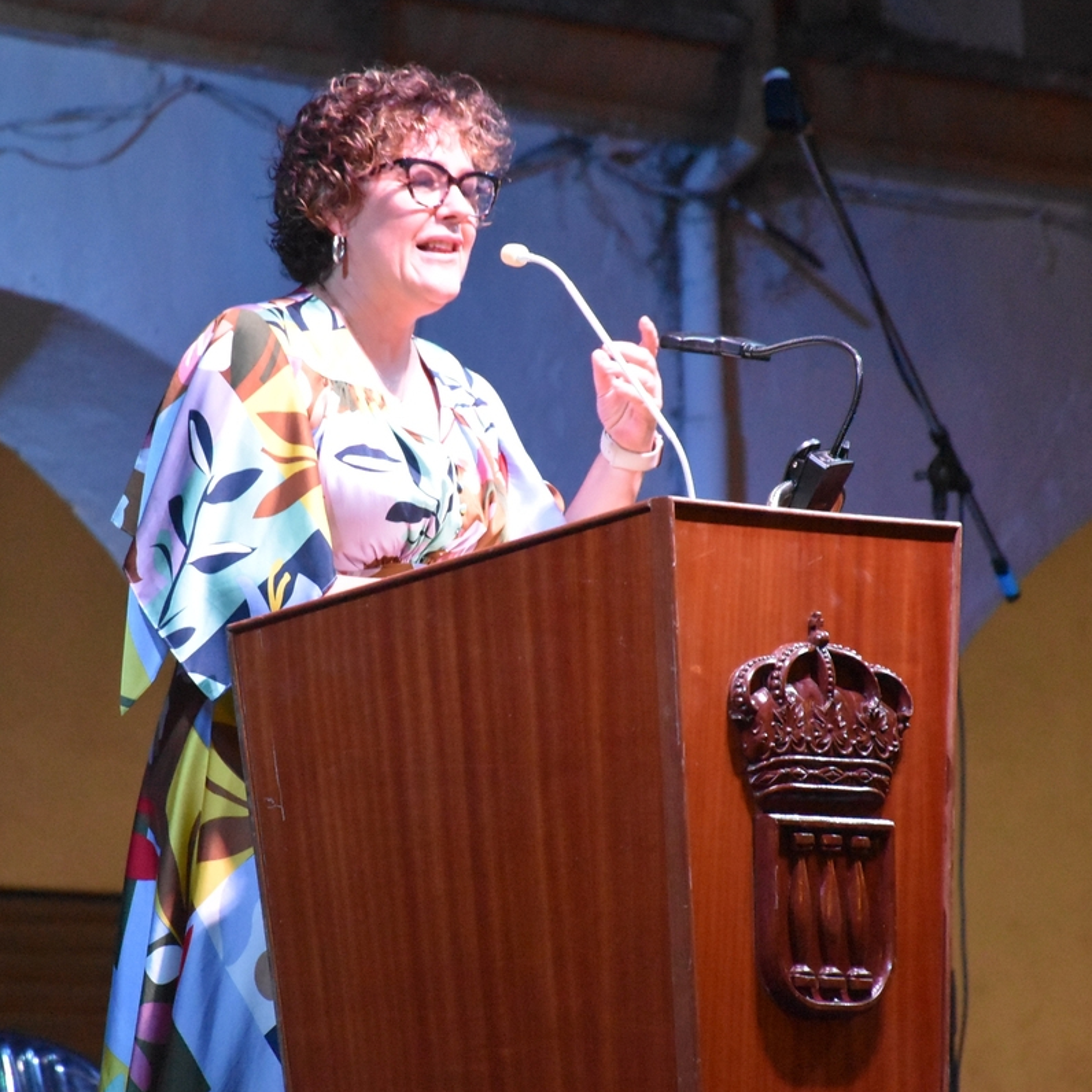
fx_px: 9601
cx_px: 505
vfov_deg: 6.5
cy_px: 547
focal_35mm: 269
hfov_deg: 6.5
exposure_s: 1/125
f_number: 5.6
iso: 7200
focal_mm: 140
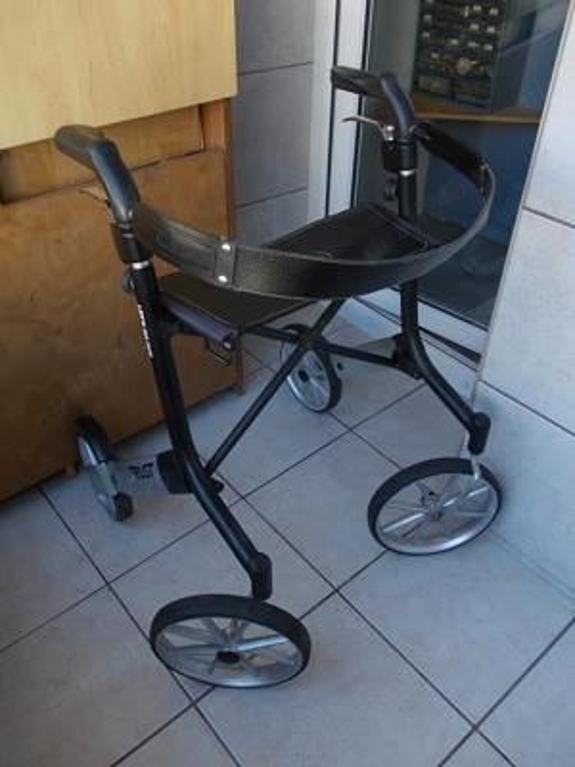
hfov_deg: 49.7
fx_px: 620
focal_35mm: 28
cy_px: 384
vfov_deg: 63.4
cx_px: 288
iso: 80
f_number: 2.7
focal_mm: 4
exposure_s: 1/30
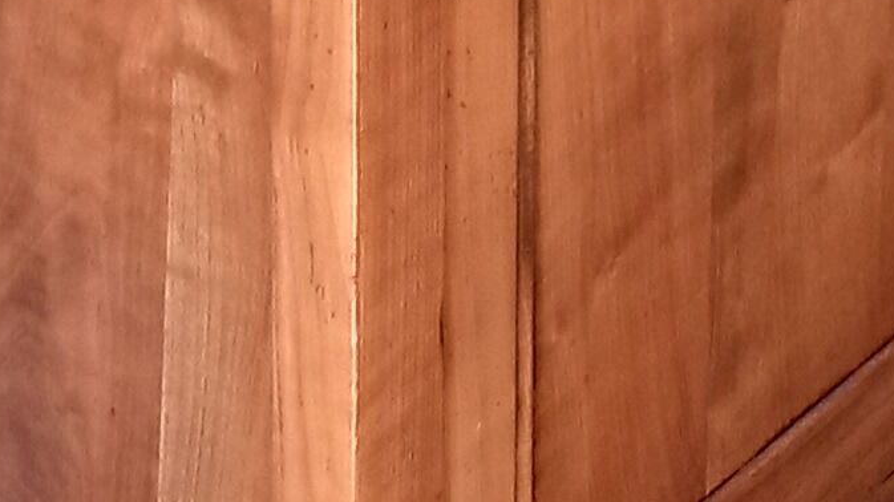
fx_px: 3839
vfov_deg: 7.0
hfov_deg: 13.3
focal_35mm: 162
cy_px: -784
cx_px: 429
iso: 125
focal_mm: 4.6
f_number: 2
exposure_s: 1/50
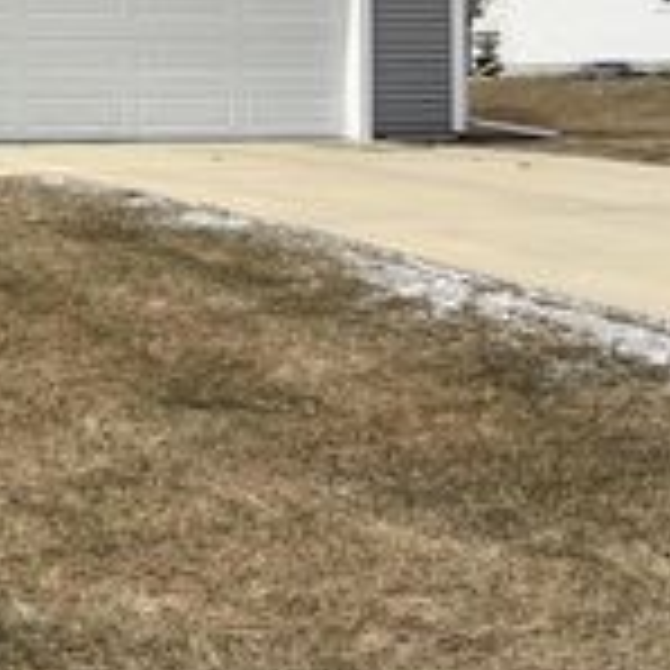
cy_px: 34
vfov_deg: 21.8
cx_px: -288
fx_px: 1686
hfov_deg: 19.9
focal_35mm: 77
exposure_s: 1/4950
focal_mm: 5.96
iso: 50
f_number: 1.6
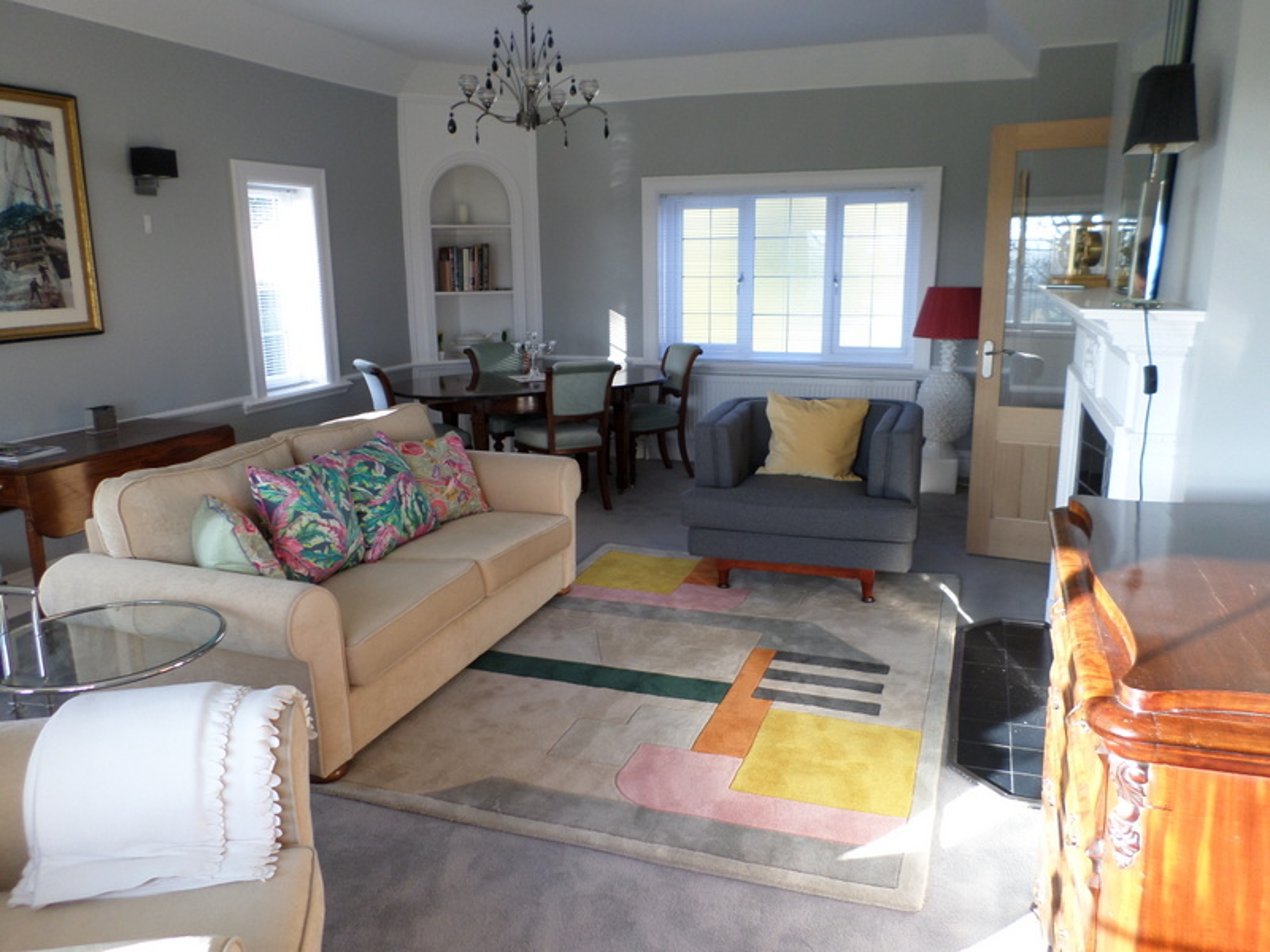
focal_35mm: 25
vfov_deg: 54.9
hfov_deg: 69.4
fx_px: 917
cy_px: 476
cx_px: 635
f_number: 2.5
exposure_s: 1/45
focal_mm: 4.5
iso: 80
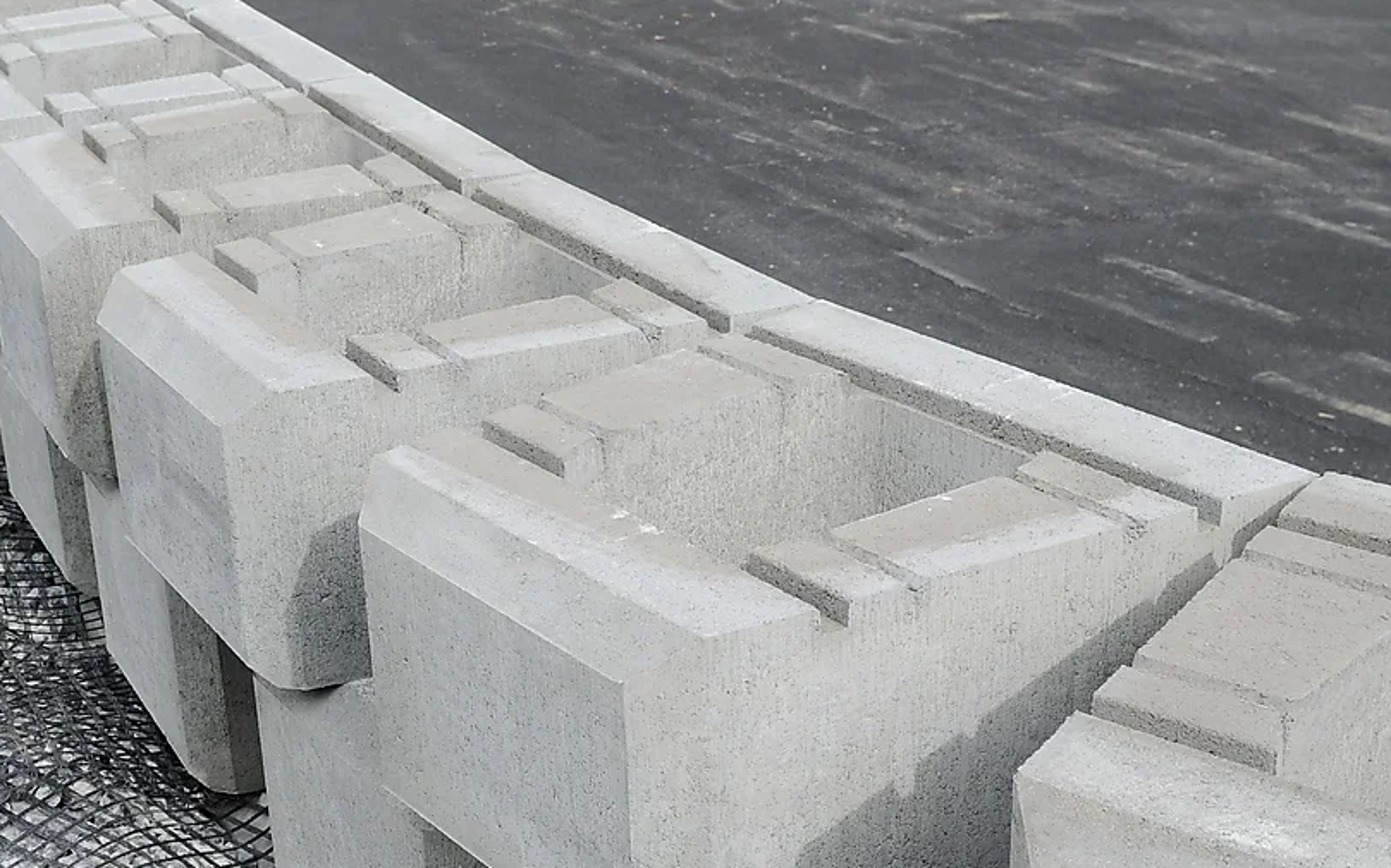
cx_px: 528
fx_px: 2198
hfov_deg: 34.9
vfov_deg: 22.1
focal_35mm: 58
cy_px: 670
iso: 200
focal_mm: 24
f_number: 8
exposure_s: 1/200
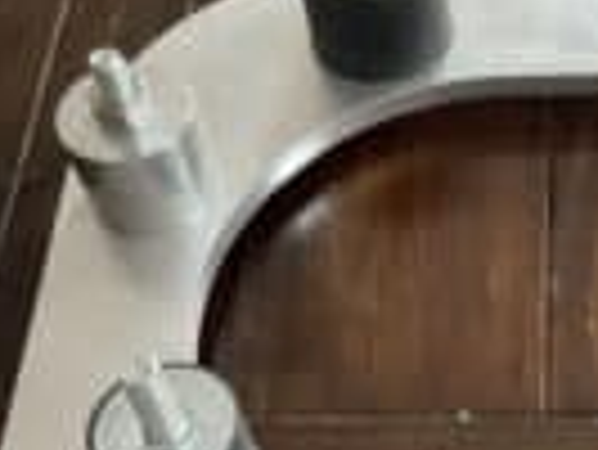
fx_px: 1504
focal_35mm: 87
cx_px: 558
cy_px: 292
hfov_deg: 21.9
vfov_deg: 17.0
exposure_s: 1/30
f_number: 1.8
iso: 400
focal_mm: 3
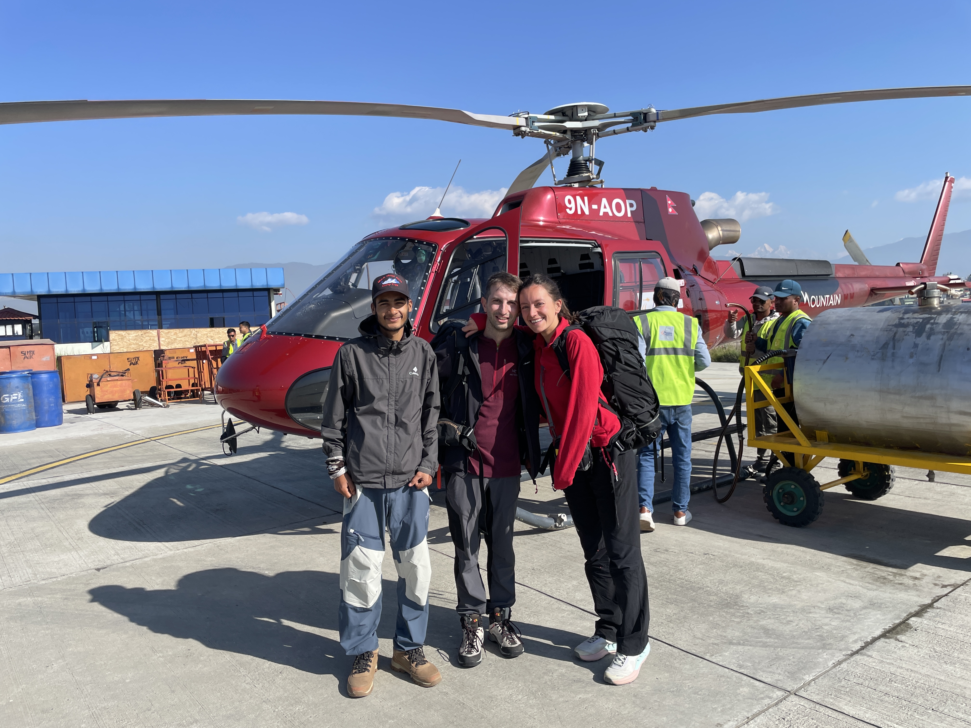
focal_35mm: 26
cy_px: 364
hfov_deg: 67.3
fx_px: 729
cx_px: 486
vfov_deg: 53.1
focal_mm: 4.2
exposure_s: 1/2618
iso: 32
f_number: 1.6
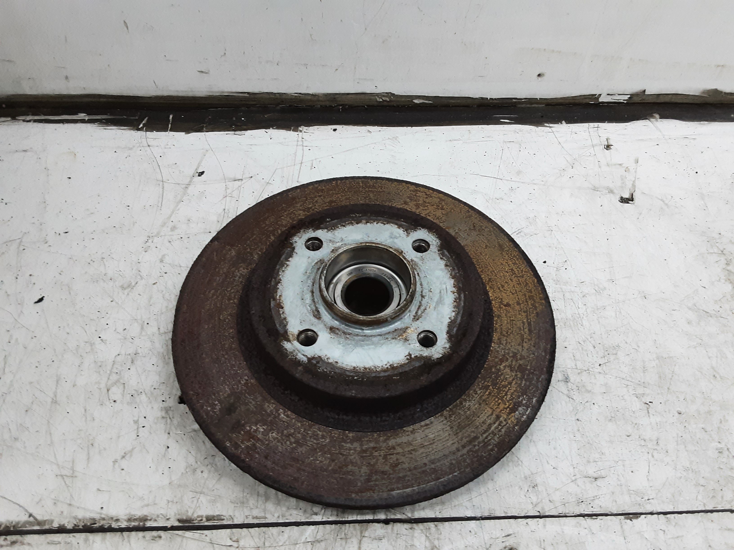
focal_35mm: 27
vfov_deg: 51.4
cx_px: 367
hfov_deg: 65.3
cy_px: 275
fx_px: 573
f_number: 1.9
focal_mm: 2.91
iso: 160
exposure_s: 1/50
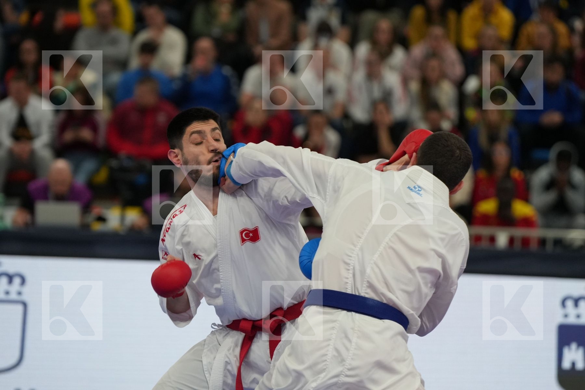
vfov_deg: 6.0
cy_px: 195
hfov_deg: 9.0
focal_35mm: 229
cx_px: 292
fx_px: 3721
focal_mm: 153
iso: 1600
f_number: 2.8
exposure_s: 1/1000
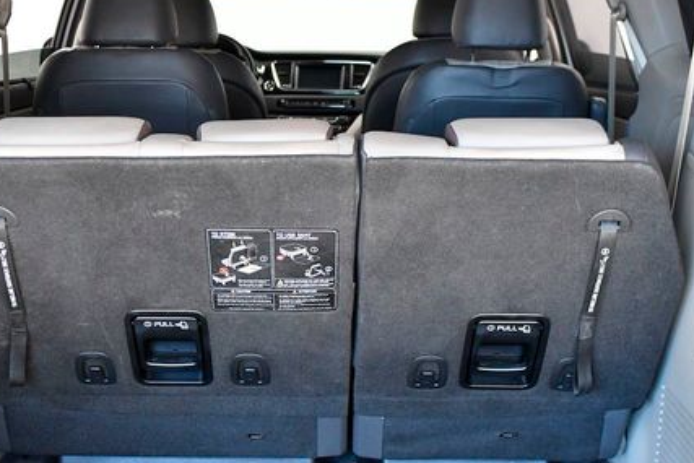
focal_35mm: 54
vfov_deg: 25.1
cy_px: 256
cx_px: 314
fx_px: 1041
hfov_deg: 36.8
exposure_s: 1/400
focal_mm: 24
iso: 2000
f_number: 3.5
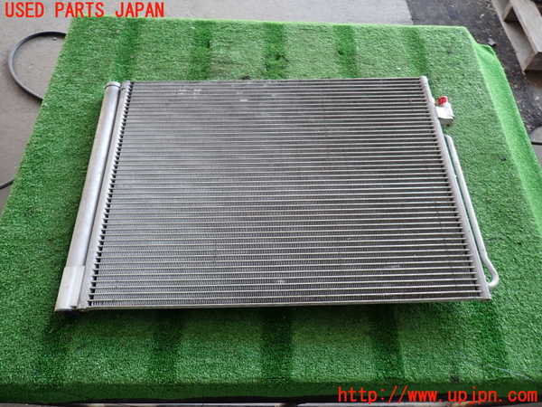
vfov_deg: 54.9
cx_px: 271
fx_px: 391
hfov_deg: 69.4
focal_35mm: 25
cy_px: 204
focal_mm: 4.5
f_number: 2
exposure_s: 1/60
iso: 160
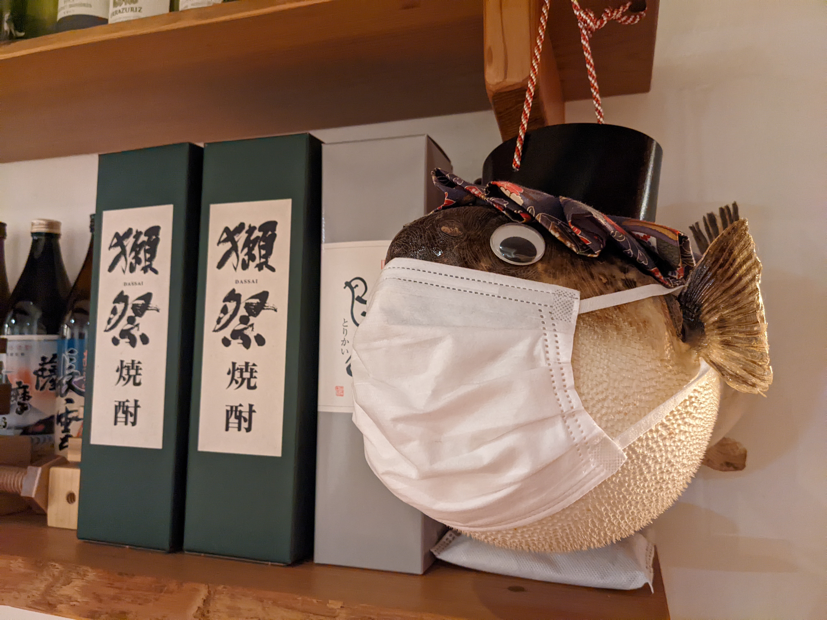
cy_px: 310
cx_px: 414
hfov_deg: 65.3
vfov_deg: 51.4
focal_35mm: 27
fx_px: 645
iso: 1579
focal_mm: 4.38
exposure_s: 1/25
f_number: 1.73
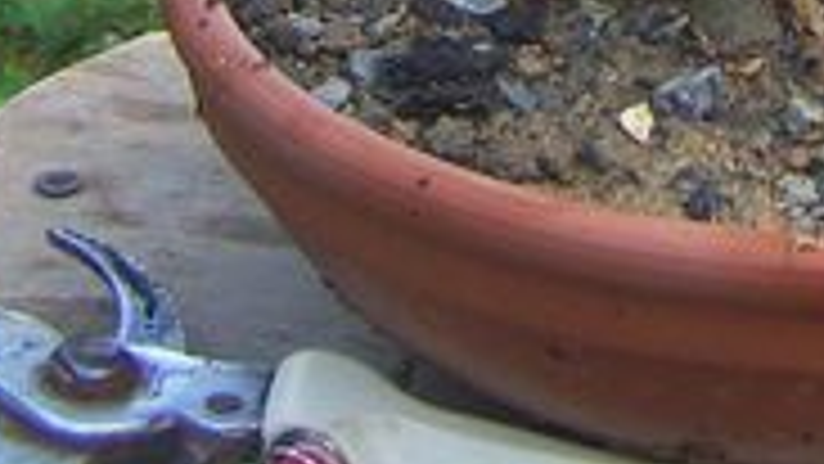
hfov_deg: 13.4
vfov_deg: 6.9
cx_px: 898
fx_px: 3453
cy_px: -910
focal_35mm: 158
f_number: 2.8
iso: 80
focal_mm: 6.3
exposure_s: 1/40
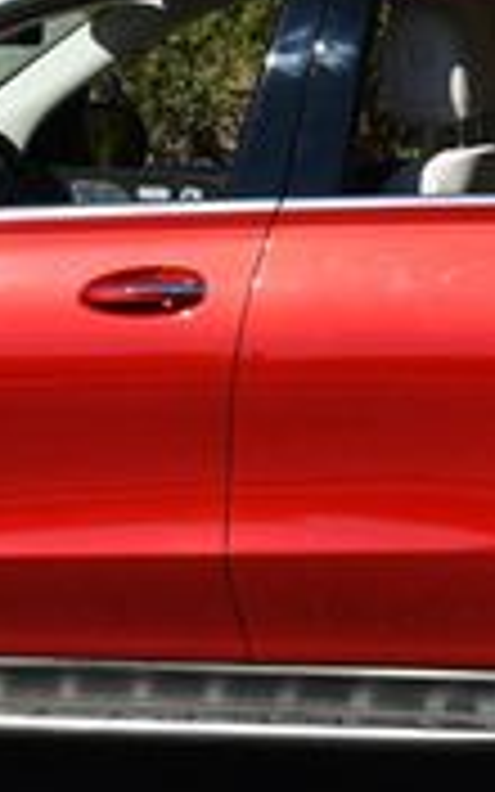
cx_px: 306
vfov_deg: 8.8
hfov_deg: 5.5
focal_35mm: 237
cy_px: 176
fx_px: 5116
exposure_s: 1/320
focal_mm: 32
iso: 100
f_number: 9
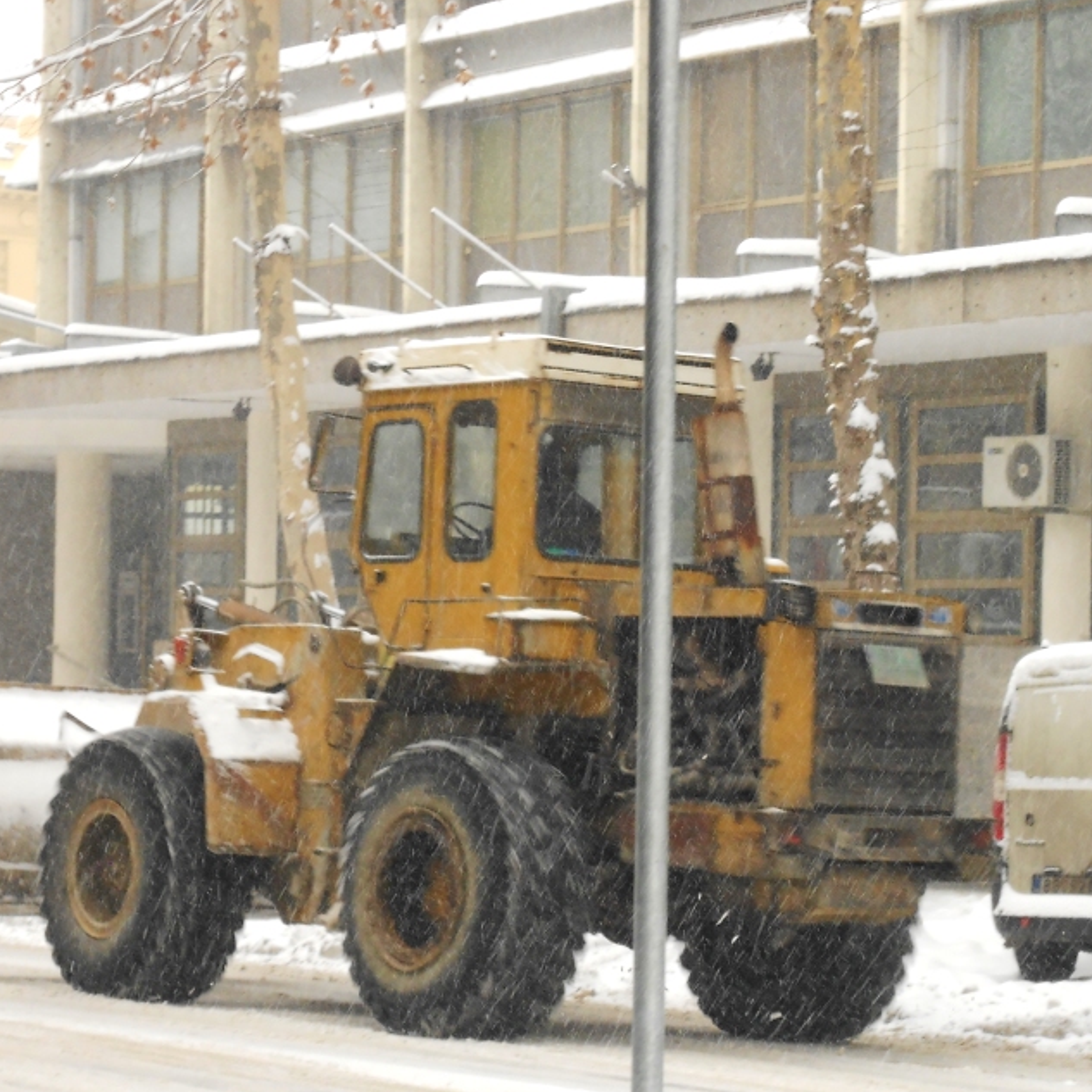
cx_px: 769
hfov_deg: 14.1
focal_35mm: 123
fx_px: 4390
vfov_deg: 14.2
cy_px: 600
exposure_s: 1/60
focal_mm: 15.4
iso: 200
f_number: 6.3
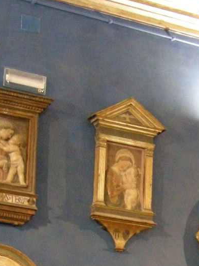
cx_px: 229
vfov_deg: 13.4
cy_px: 362
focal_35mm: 141
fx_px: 1081
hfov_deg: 10.4
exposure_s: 1/9.4
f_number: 2.7
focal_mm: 7.5
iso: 400
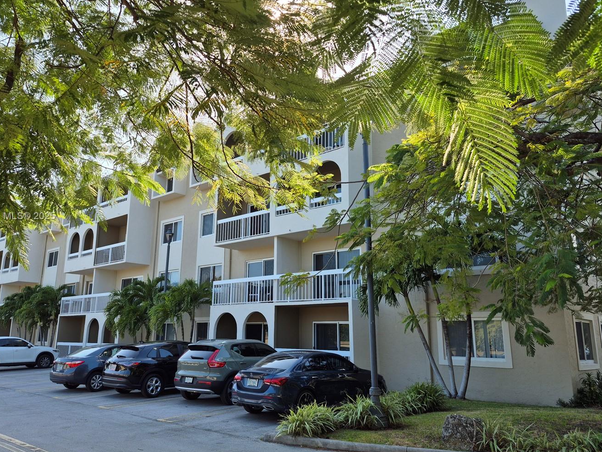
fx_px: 487
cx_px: 275
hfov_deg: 63.3
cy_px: 217
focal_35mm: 28
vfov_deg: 49.7
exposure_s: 1/808
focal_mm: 5.4
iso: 25
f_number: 1.8
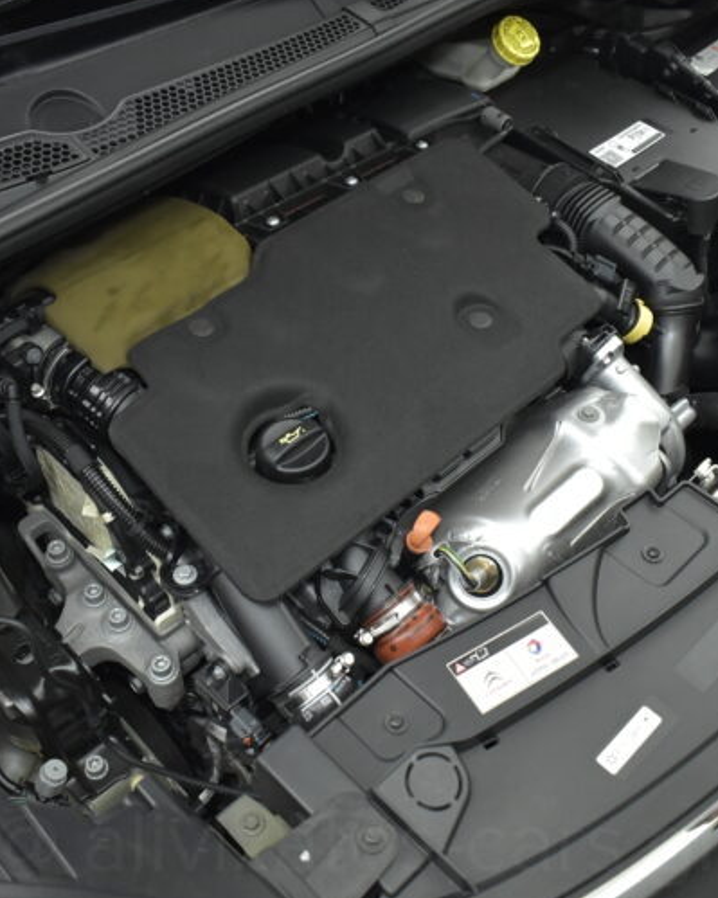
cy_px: 451
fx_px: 1036
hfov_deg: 38.2
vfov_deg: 46.9
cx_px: 356
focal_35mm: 39
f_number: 3.5
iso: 1600
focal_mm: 18
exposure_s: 1/125
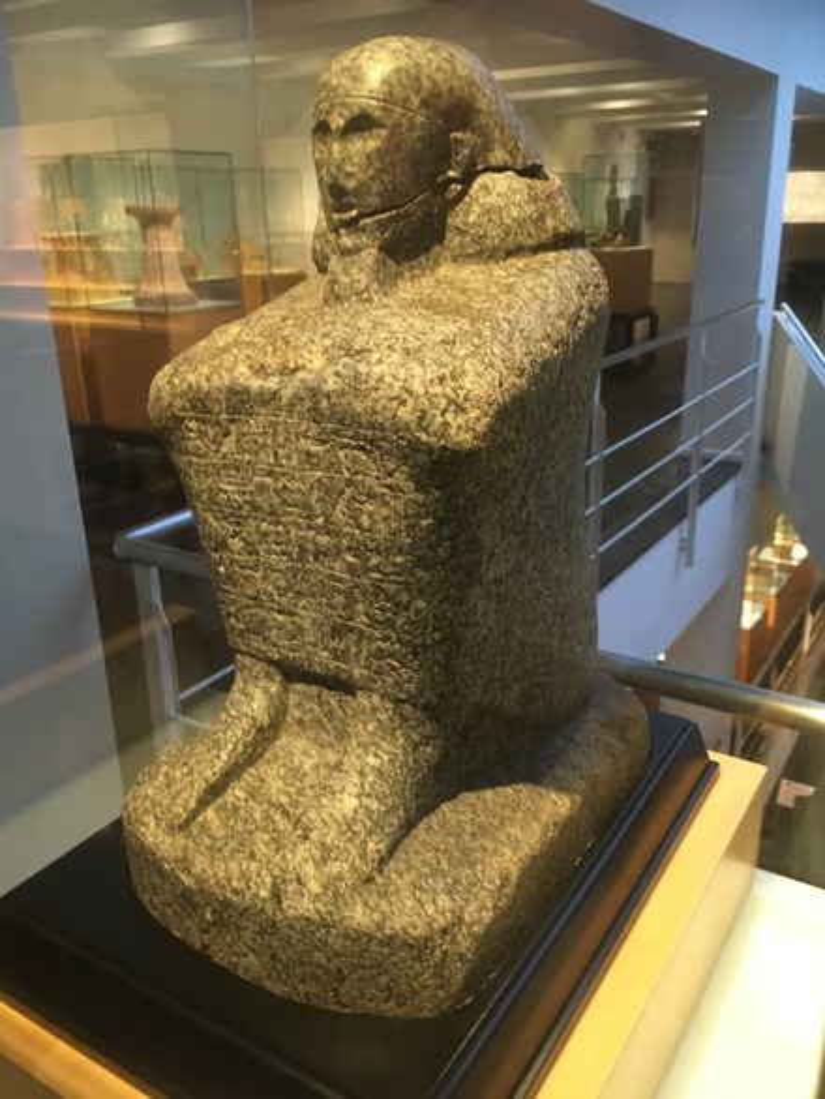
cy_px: 550
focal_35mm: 29
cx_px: 412
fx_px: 921
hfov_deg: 48.3
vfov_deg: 61.6
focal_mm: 4.15
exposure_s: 1/33
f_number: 2.2
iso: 250
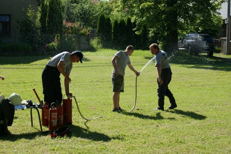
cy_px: 77
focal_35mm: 82
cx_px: 116
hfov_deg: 24.6
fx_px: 529
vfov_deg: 16.5
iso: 100
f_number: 7.1
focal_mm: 55
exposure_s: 1/320
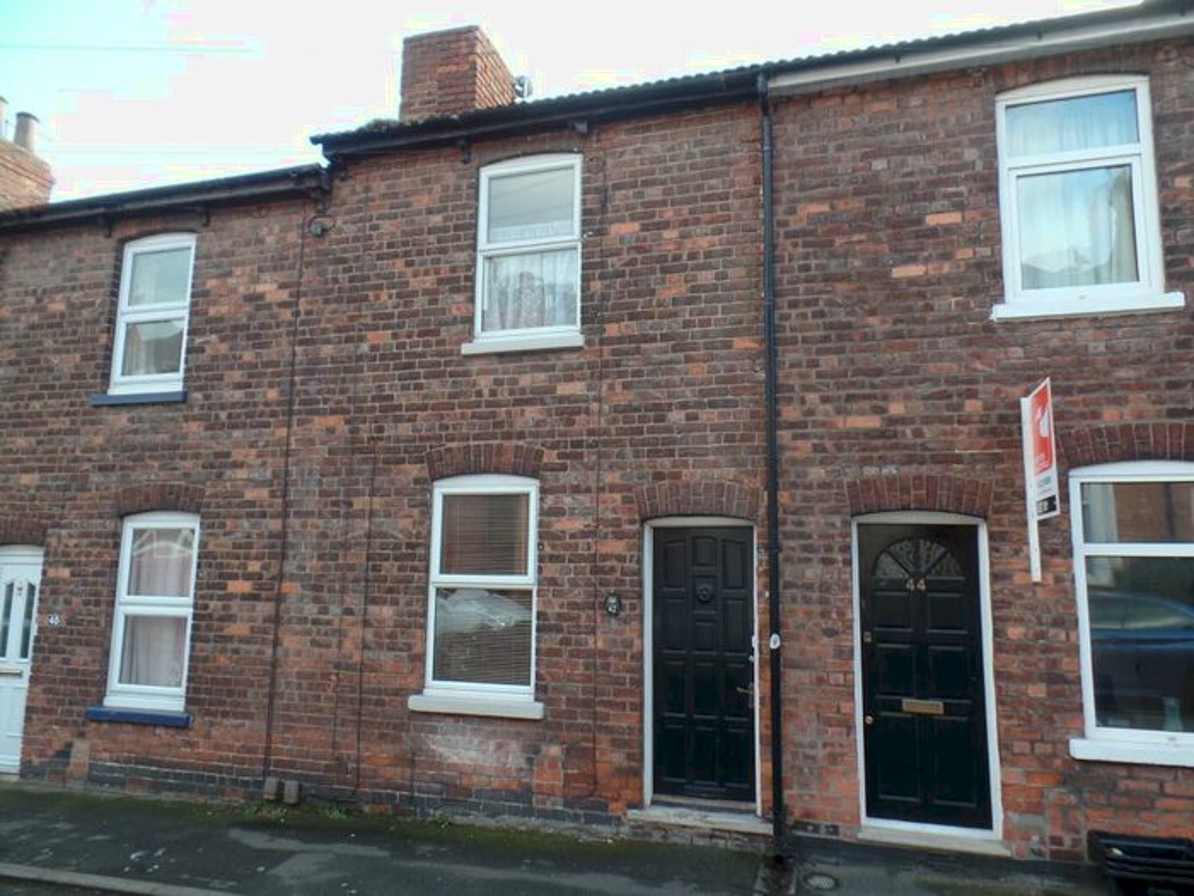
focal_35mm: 23
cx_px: 597
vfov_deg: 58.9
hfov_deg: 73.9
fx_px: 793
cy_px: 448
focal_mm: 4.1
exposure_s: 1/60
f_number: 3.5
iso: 80
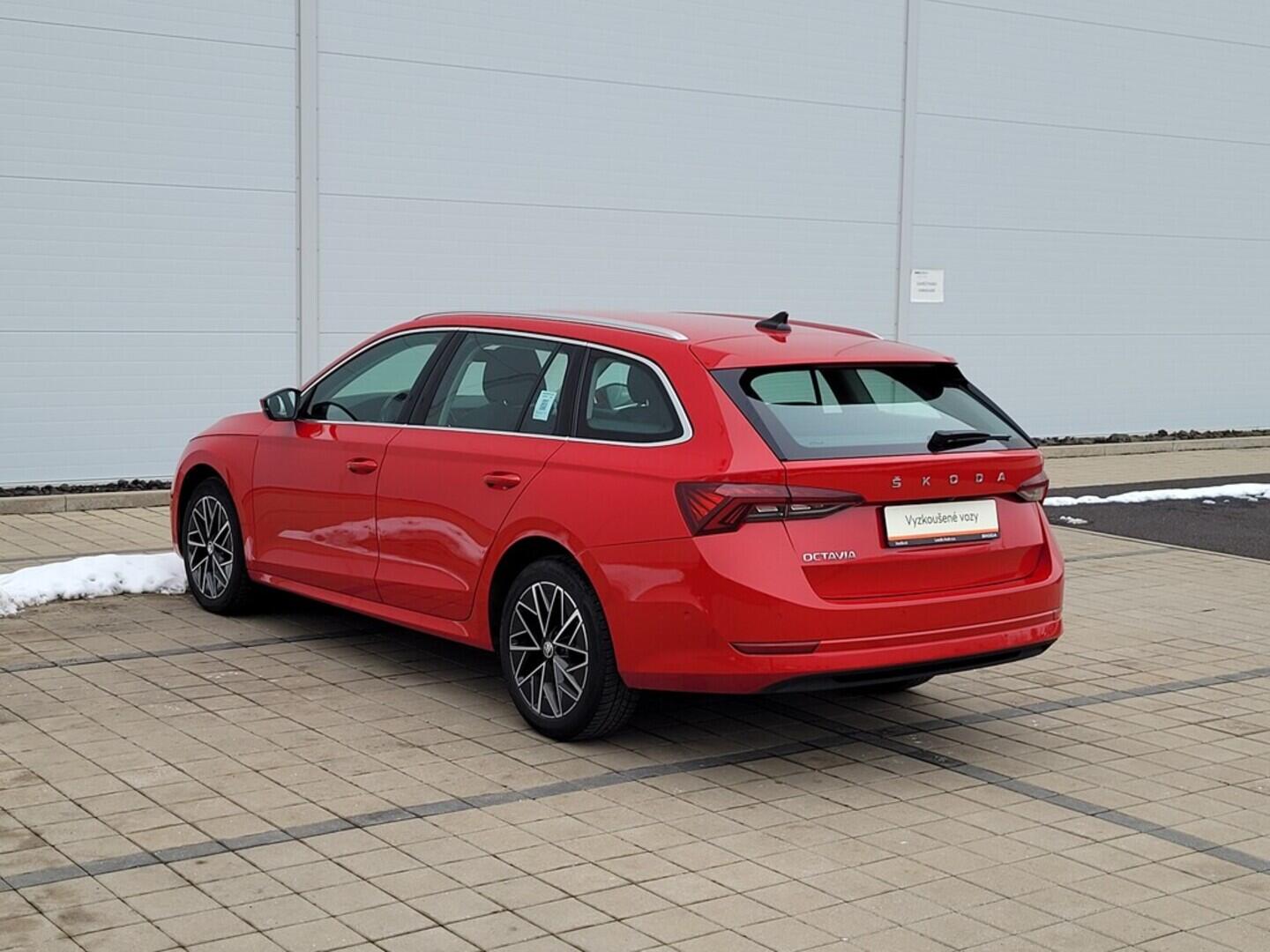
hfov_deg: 67.3
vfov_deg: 53.1
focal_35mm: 26
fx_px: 954
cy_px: 476
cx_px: 635
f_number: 1.8
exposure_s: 1/208
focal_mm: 5.4
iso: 40
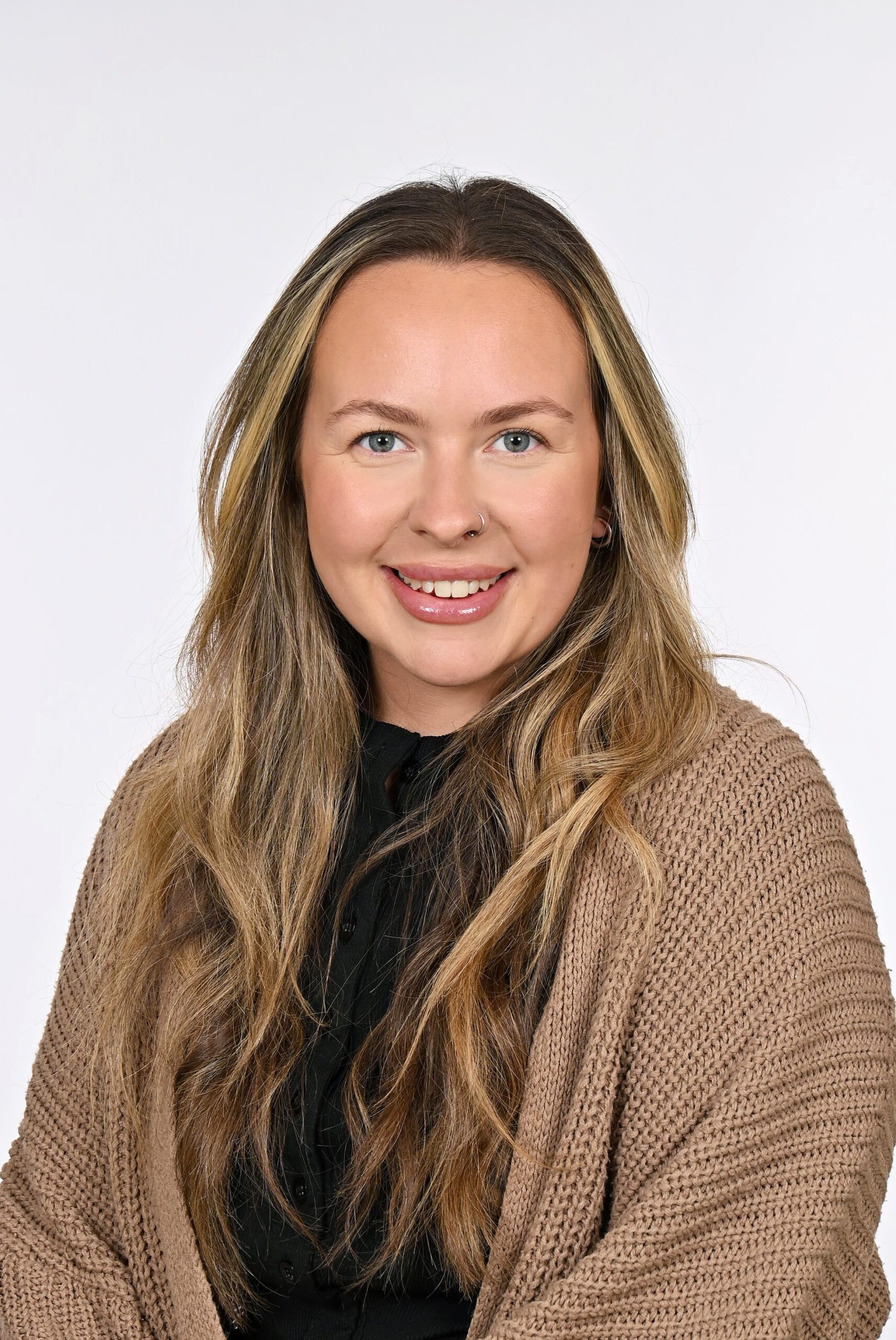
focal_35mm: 157
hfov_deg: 8.8
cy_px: 670
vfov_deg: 13.1
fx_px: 5851
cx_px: 448
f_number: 11
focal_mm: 105
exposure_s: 1/125
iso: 200
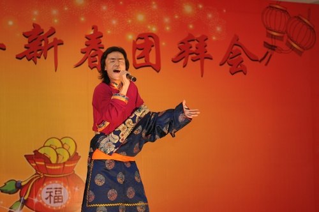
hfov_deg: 19.5
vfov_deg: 13.0
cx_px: 160
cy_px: 106
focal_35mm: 105
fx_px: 929
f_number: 2.8
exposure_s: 1/125
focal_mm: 70
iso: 400
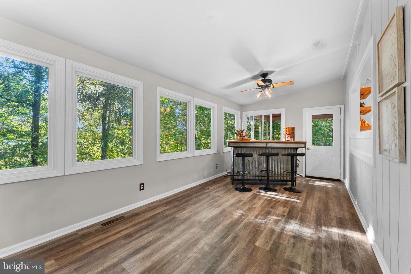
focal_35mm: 14
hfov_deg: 104.3
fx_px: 160
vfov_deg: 81.2
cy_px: 137
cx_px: 206
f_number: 9
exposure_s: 1/1.25
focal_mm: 14
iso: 320
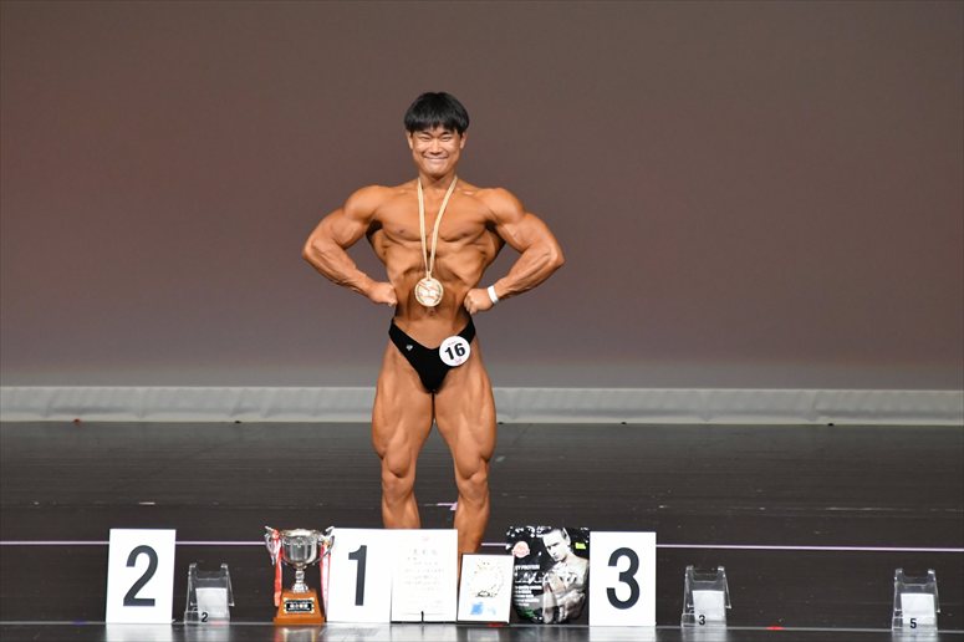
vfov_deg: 4.4
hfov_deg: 6.5
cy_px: 321
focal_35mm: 315
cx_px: 482
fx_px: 8431
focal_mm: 210
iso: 4000
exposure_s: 1/400
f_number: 5.6
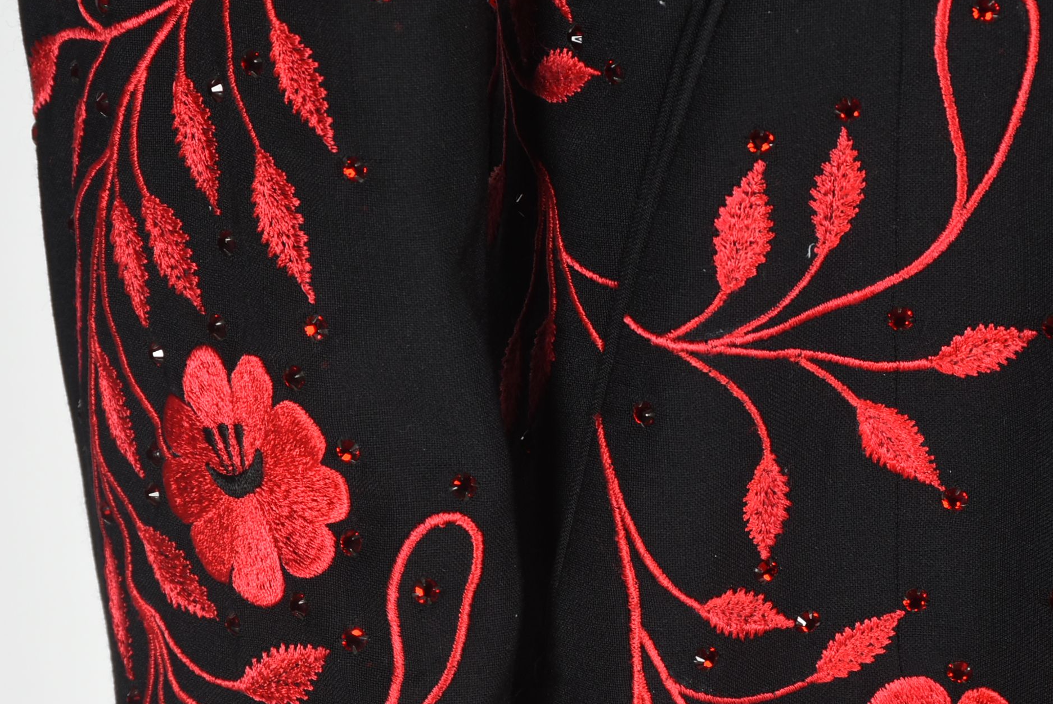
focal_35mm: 228
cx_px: 670
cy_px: 548
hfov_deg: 9.0
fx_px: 6668
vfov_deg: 6.0
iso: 320
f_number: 11
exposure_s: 1/60
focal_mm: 95
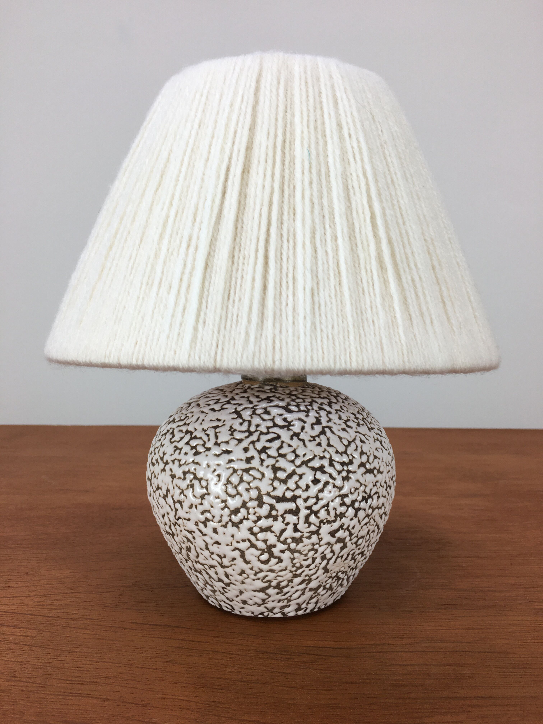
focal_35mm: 29
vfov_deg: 61.7
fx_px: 607
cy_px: 362
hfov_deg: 48.2
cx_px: 272
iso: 25
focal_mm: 4.15
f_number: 2.2
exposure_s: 1/50
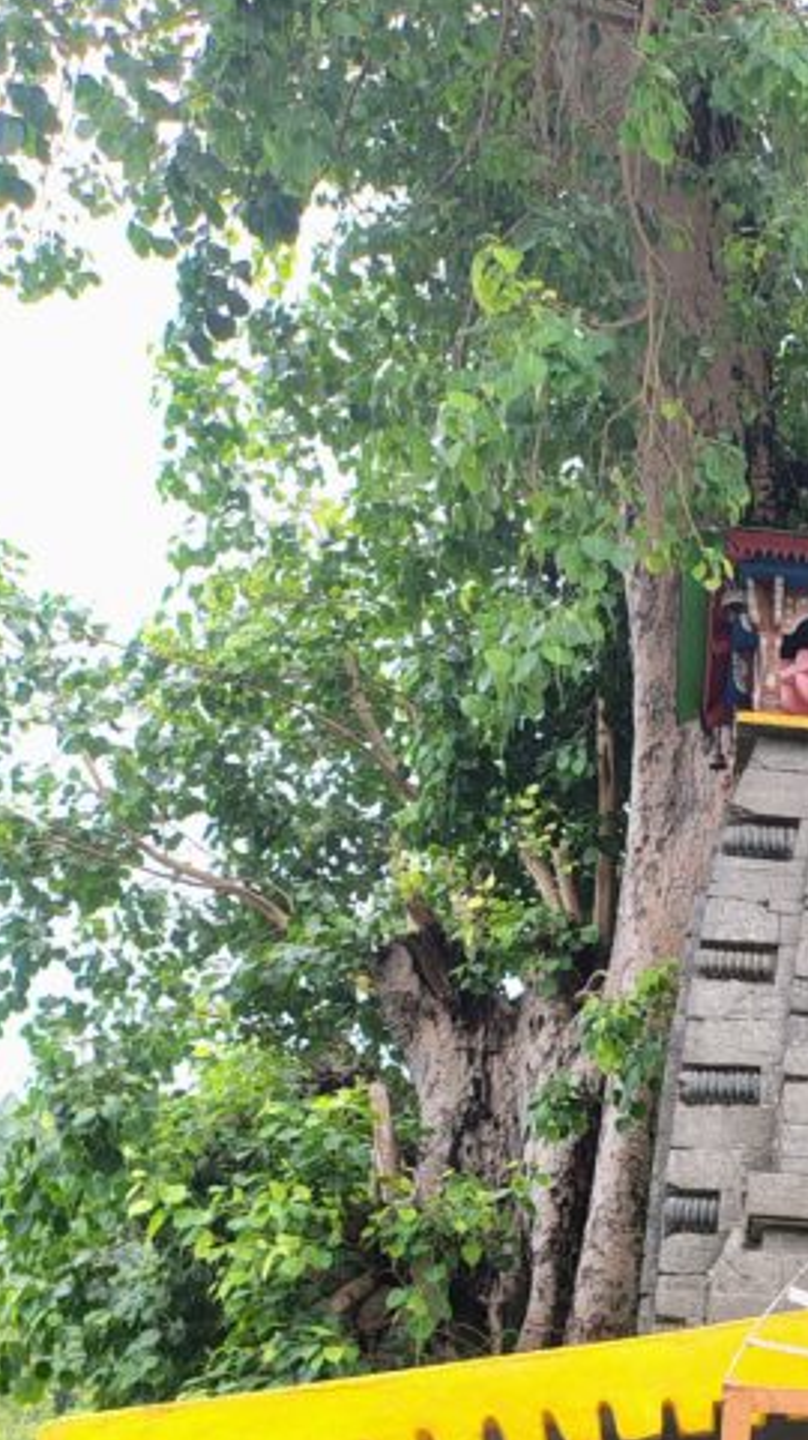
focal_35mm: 58
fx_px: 2213
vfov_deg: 33.0
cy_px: 1449
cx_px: 982
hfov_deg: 19.4
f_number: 1.7
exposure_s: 1/415
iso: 144
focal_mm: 4.71
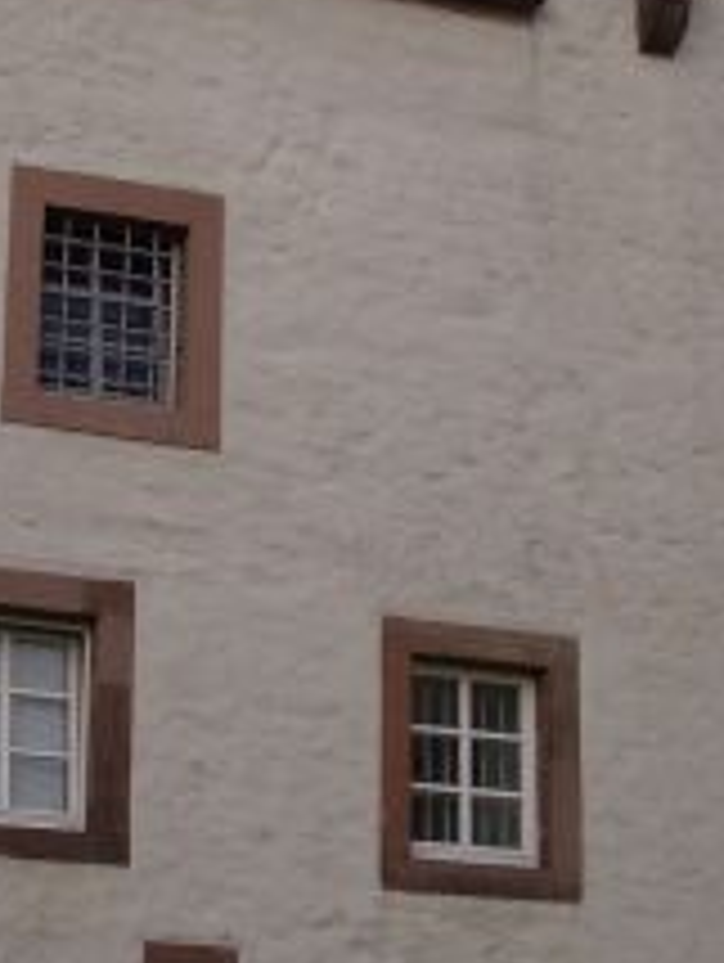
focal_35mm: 98
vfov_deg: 20.0
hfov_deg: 15.1
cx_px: 193
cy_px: 418
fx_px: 2727
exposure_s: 1/200
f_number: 4.3
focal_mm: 5.8
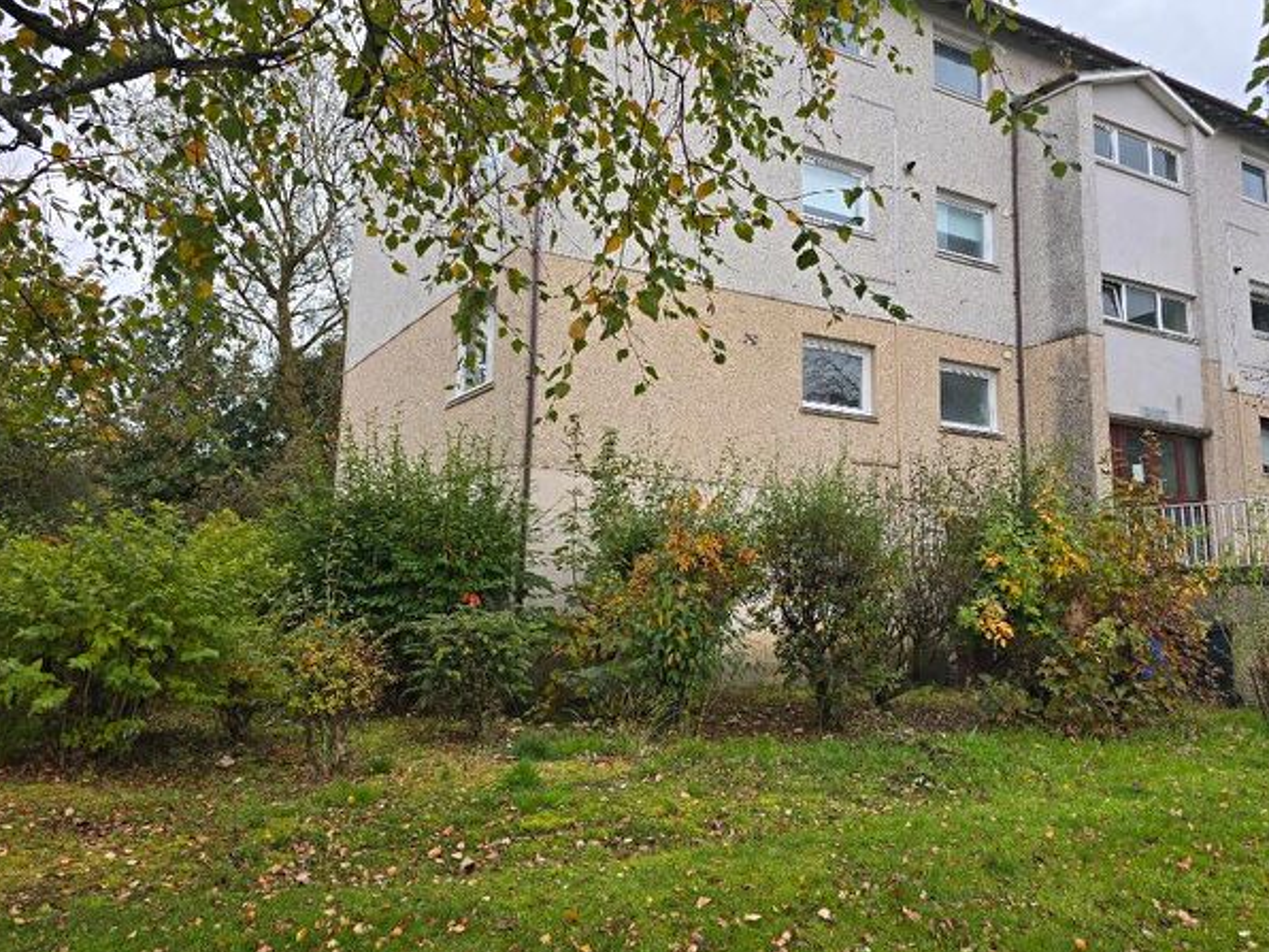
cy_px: 421
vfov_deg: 51.2
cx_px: 686
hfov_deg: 65.2
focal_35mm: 27
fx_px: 990
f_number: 1.7
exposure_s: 1/180
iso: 20
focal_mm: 6.3
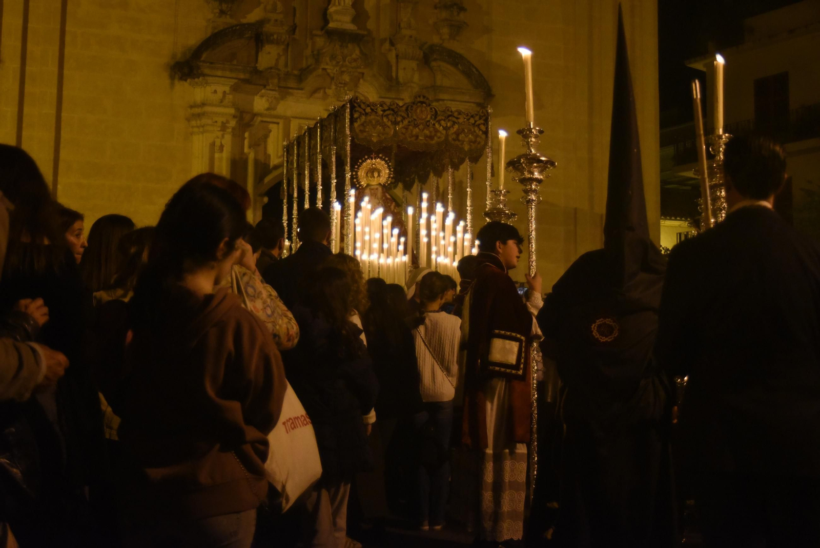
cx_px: 410
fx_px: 1025
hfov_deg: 43.6
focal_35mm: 45
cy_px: 274
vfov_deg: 29.9
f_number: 4
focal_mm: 45
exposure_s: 1/160
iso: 7200
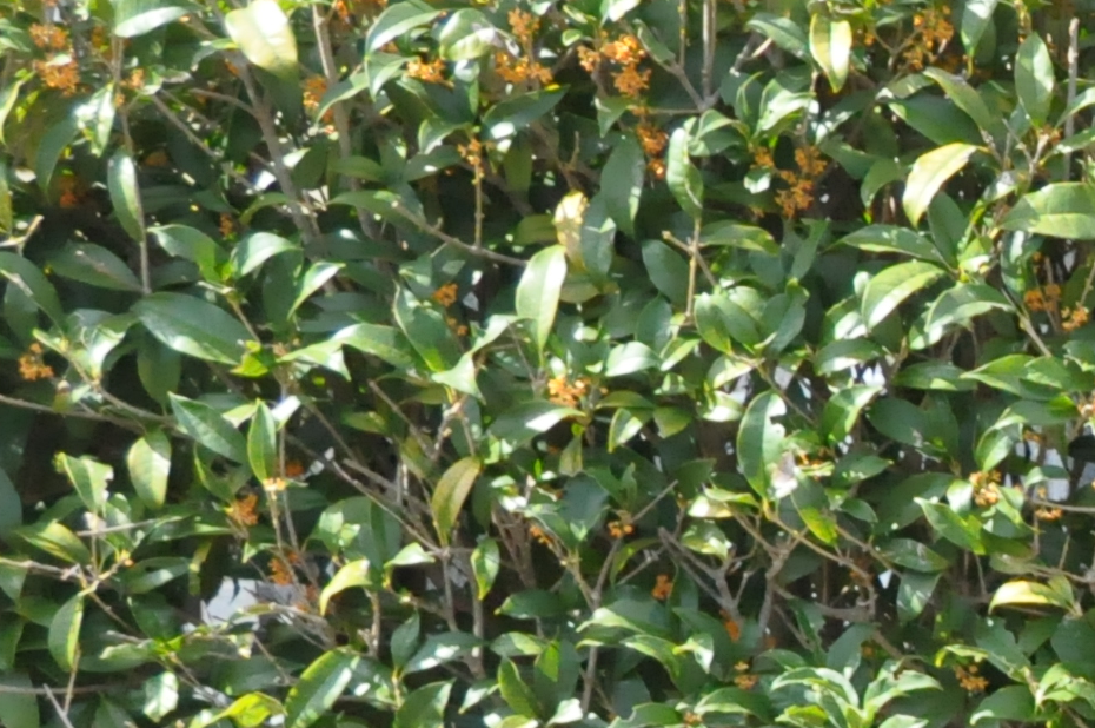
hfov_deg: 8.9
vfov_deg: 6.3
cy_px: 992
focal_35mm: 214
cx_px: 2417
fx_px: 6511
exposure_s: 1/4000
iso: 2500
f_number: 6.3
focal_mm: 31
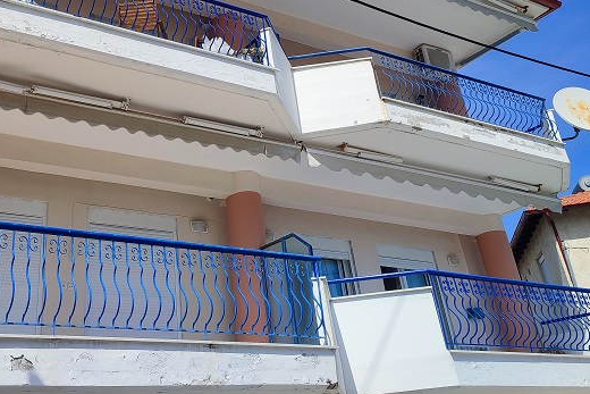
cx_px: 176
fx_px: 656
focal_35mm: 40
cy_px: 84
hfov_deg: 47.3
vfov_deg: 32.6
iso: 50
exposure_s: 1/1124
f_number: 1.9
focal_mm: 6.04
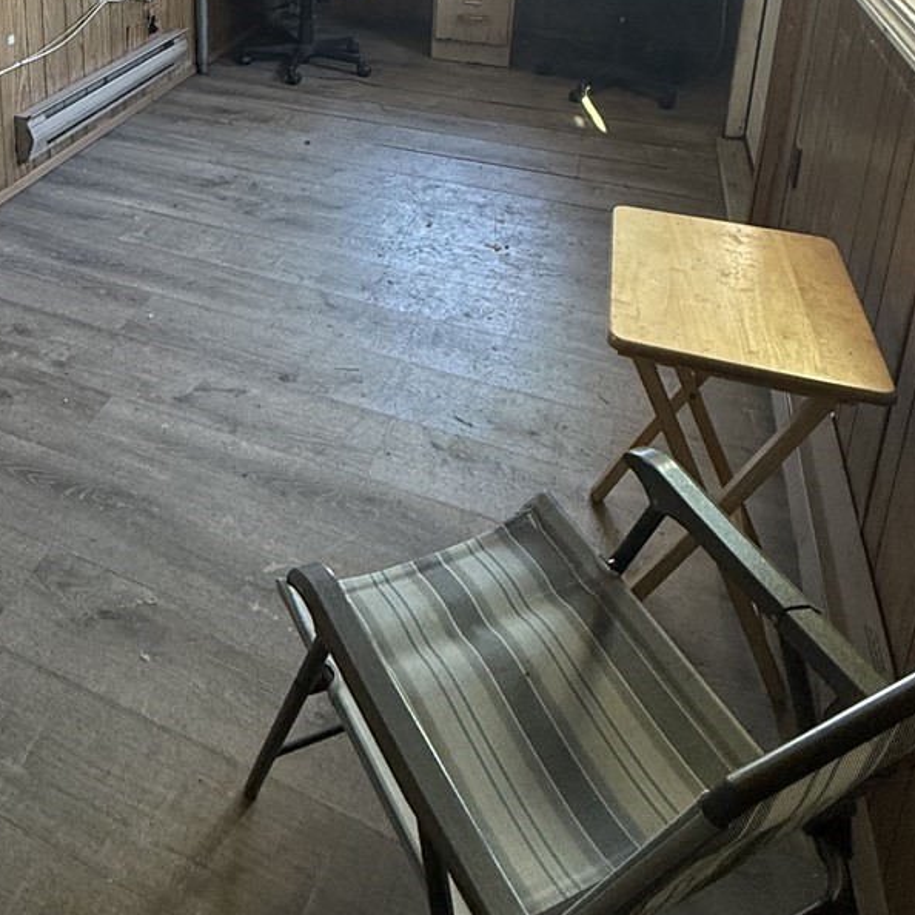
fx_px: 957
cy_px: 28
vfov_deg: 44.5
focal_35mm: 32
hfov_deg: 48.3
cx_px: 186
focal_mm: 2.22
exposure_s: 1/72
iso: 320
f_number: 2.2
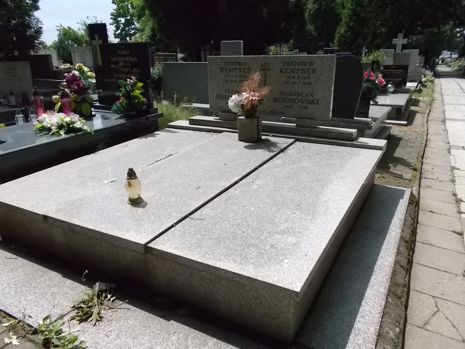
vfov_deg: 53.1
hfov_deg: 67.3
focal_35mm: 26
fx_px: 349
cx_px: 232
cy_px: 174
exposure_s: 1/1000
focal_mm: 4.6
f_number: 8
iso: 400
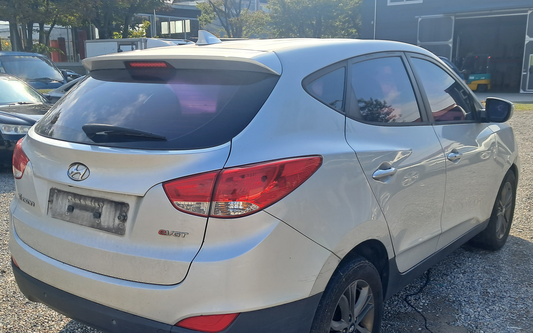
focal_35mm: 39
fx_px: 566
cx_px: 238
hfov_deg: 50.3
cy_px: 221
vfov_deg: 32.5
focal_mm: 4
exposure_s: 1/487
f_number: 1.8
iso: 50
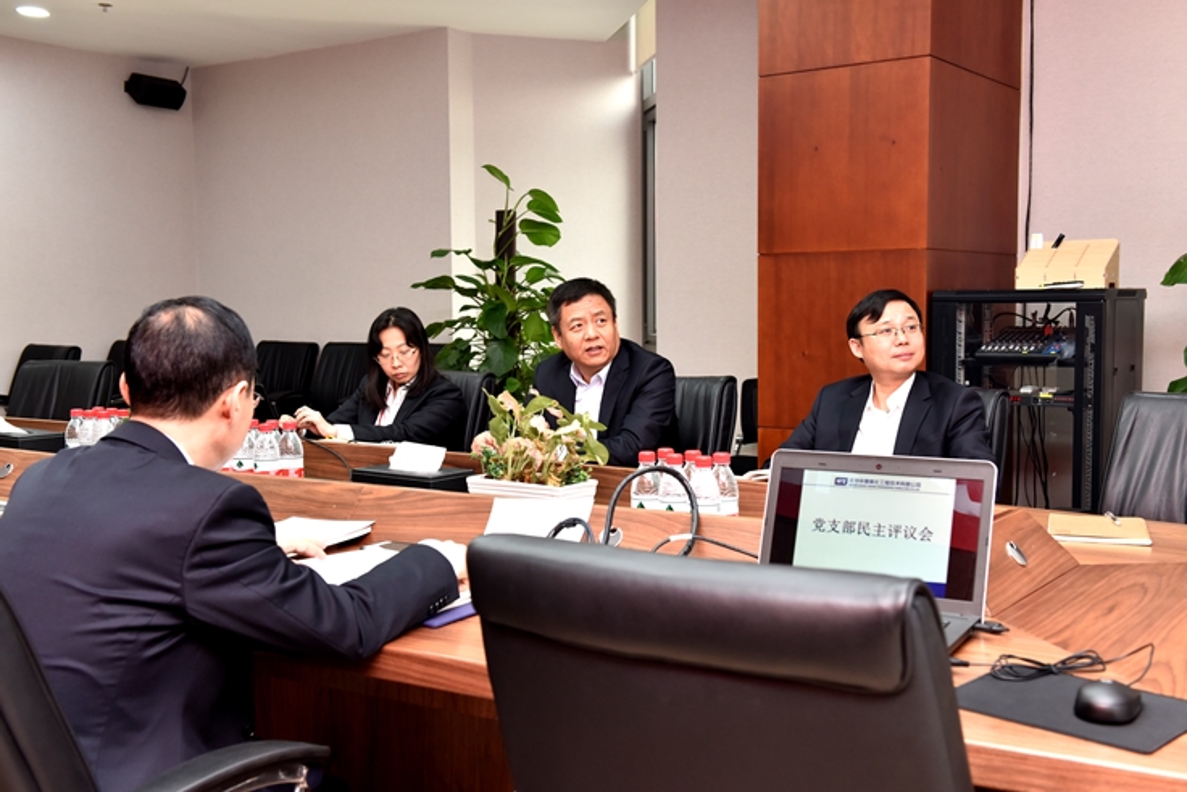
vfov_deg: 35.1
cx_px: 594
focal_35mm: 38
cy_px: 396
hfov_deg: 50.7
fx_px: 1253
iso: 1000
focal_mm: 38
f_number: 6.3
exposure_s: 1/100
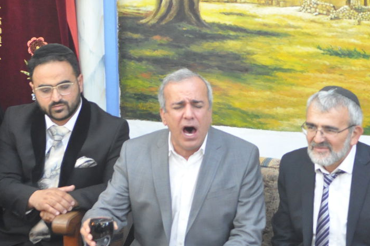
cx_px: 272
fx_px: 1529
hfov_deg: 13.8
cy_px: 122
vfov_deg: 9.2
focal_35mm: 149
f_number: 3.5
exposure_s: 1/50
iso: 2000
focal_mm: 50
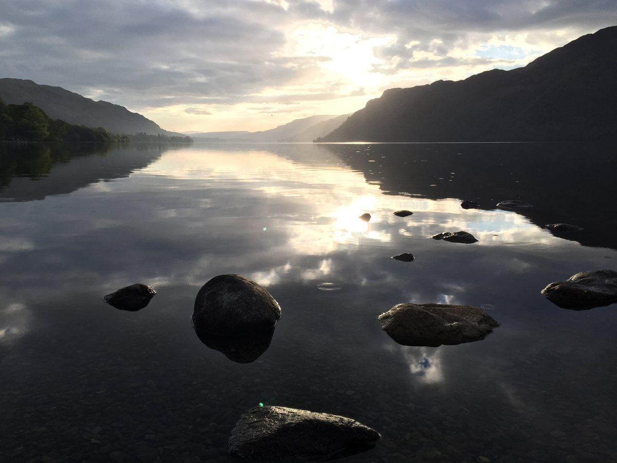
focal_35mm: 29
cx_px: 308
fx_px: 517
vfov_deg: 48.2
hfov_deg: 61.7
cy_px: 232
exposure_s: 1/1014
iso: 32
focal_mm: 4.15
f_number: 2.2
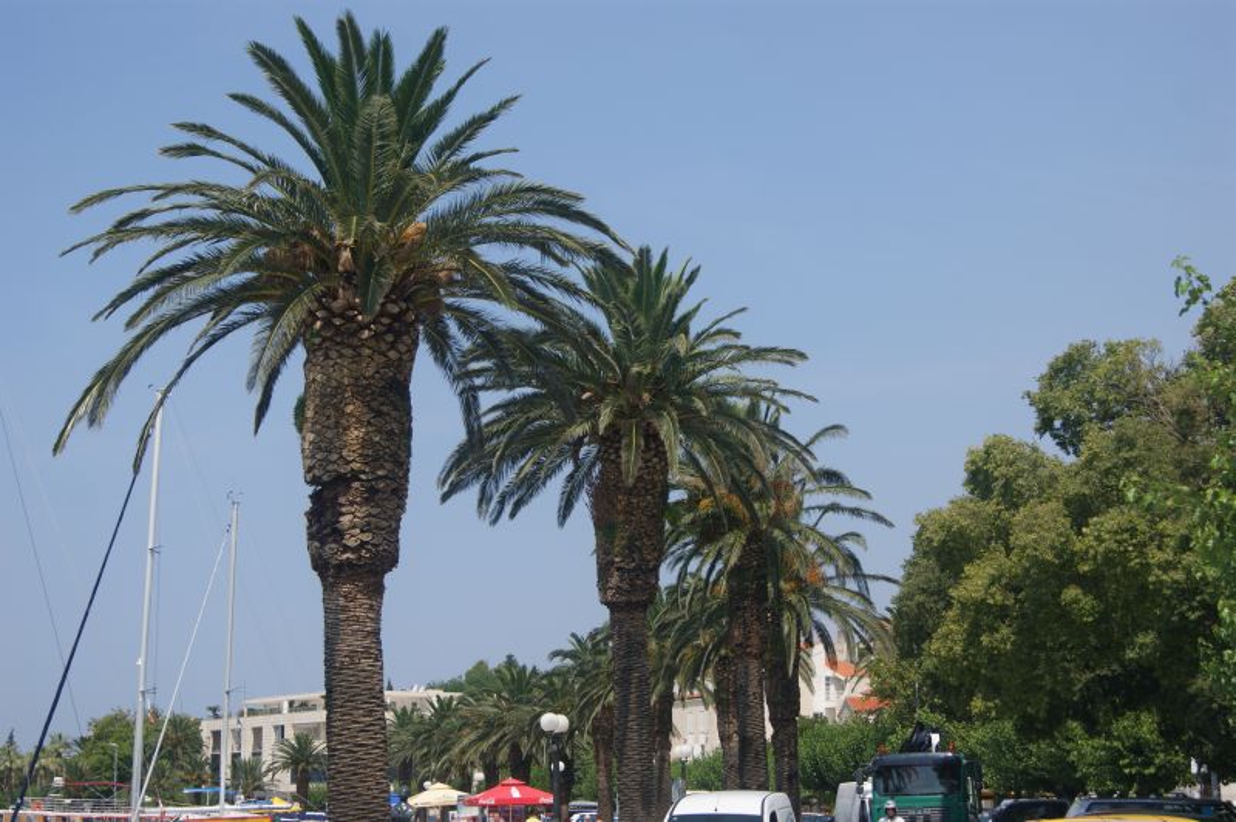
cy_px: 411
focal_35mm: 60
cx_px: 618
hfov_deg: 33.4
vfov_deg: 22.6
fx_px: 2058
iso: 100
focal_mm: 40
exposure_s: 1/640
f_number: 5.6
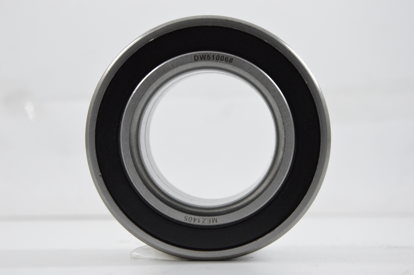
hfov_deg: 16.1
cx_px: 207
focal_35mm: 128
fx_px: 1465
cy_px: 138
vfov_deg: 10.7
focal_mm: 85
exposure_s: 1/100
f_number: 8
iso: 3200
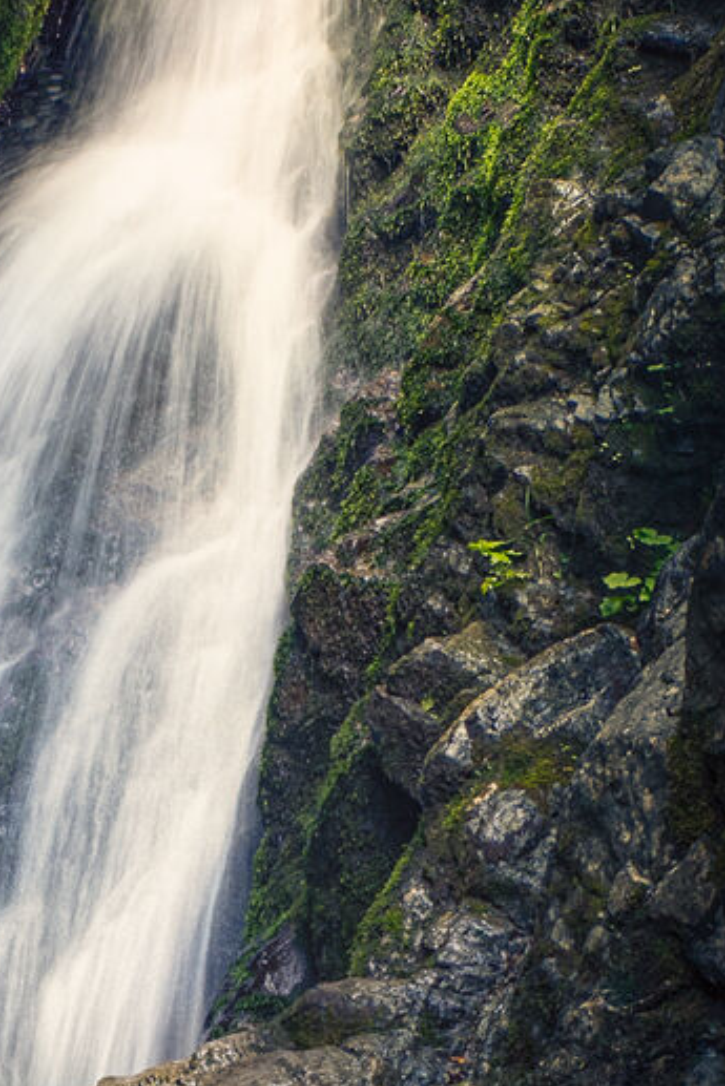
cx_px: 105
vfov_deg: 15.5
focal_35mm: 130
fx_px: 3924
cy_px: 1040
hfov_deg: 10.5
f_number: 2.8
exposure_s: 1/30
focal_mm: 18.3
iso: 100
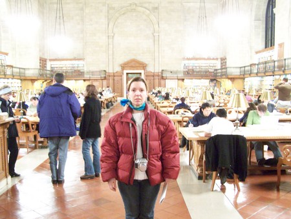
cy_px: 110
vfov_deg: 37.8
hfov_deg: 49.0
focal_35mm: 38
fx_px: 320
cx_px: 146
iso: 400
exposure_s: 1/4
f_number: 2.8
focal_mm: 6.3
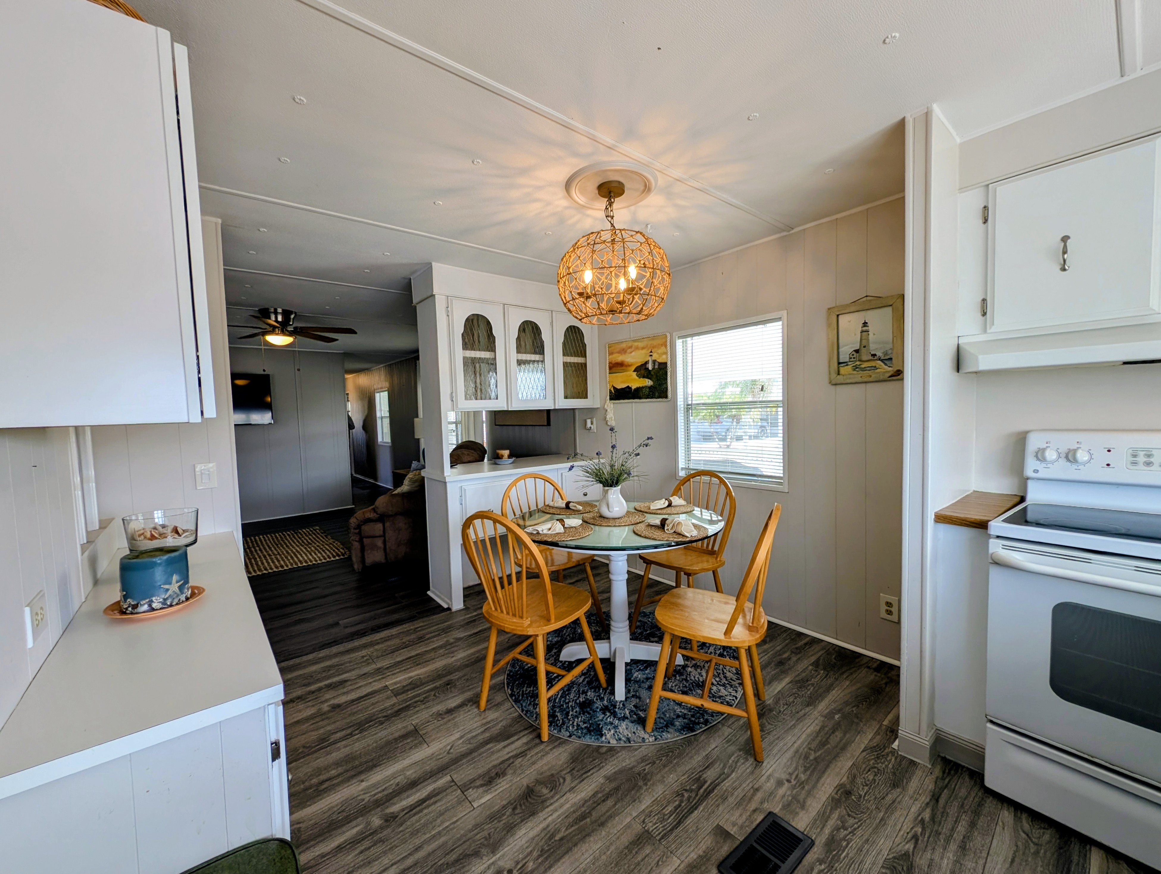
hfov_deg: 110.5
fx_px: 403
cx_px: 580
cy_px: 437
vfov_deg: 94.6
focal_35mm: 12
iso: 39
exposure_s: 1/153
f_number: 1.95
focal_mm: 2.23
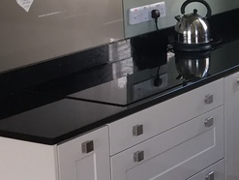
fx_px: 830
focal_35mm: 120
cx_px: 395
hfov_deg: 14.8
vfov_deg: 12.4
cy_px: 112
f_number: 2.2
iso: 40
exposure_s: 1/33
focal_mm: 4.15
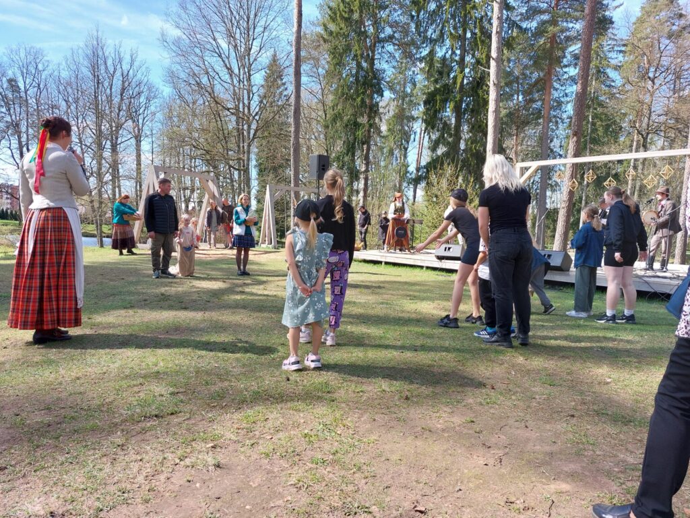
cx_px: 345
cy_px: 259
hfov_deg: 71.6
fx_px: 478
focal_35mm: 24
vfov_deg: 56.8
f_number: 1.8
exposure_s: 1/332
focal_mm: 5.23
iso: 25
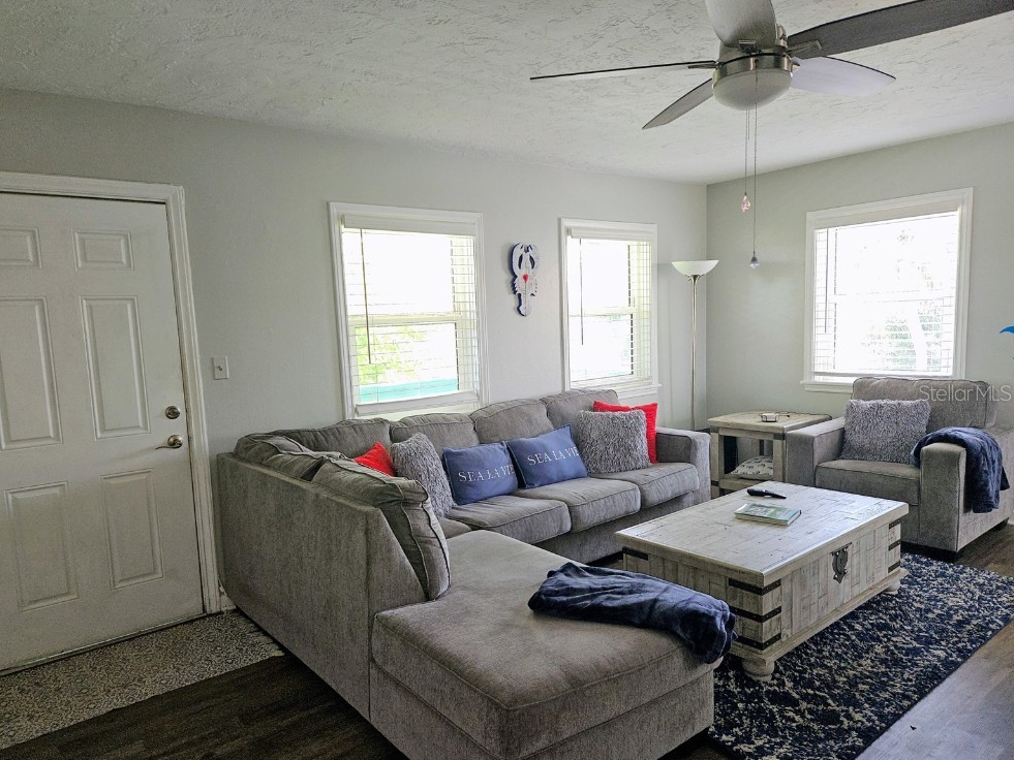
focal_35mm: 24
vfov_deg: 56.8
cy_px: 392
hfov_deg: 71.6
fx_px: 703
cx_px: 487
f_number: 1.8
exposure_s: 1/60
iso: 80
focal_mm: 5.4
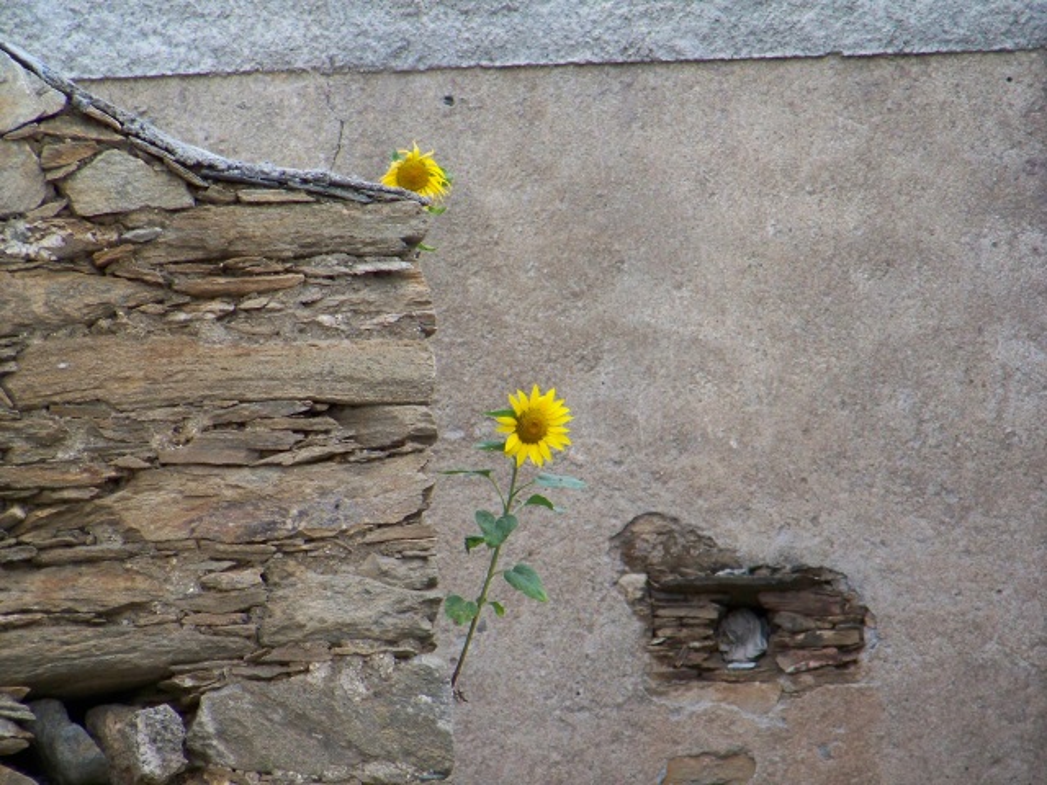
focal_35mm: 396
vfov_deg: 3.8
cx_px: 524
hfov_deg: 5.0
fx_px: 11977
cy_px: 392
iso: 250
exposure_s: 1/200
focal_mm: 70.2
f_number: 4.8
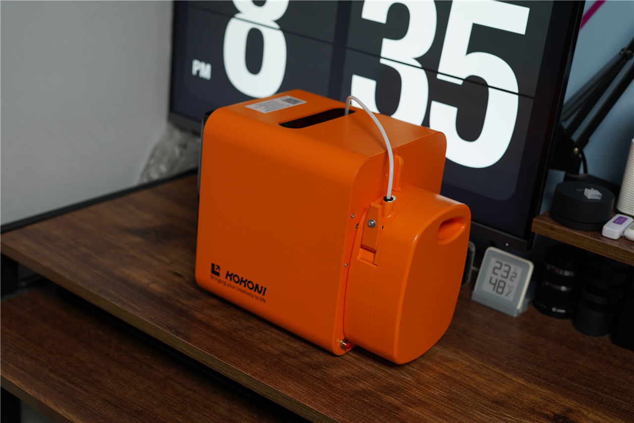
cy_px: 212
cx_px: 317
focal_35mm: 50
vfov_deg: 27.0
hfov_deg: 39.6
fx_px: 880
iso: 800
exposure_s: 1/80
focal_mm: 50
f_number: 3.5
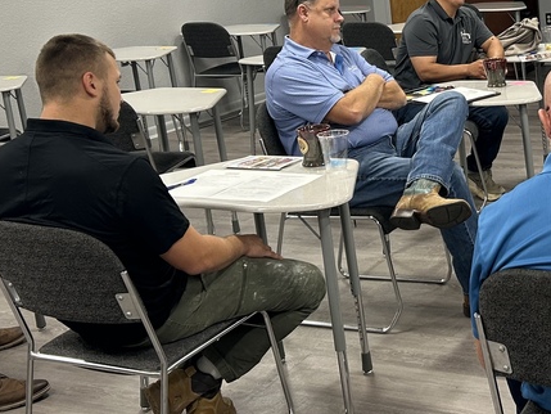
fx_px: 987
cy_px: 80
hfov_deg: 29.4
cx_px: 530
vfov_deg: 23.3
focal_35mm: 62
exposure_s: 1/60
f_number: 1.5
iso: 100
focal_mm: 5.7
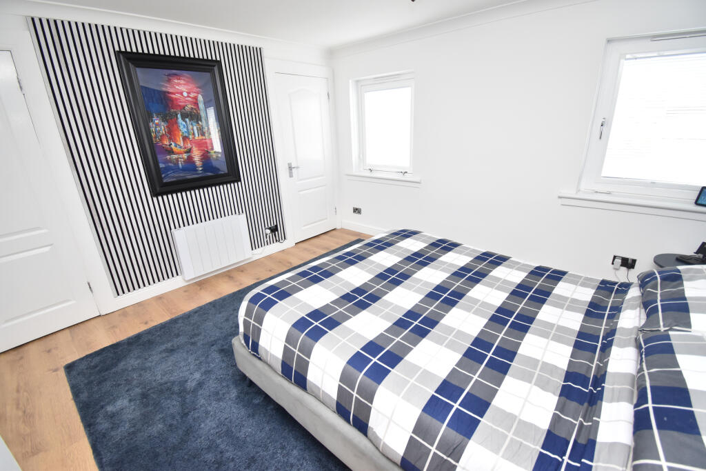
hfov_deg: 100.4
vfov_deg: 77.3
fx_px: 294
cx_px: 353
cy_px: 236
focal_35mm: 15
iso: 1000
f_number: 4.5
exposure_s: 1/125
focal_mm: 10
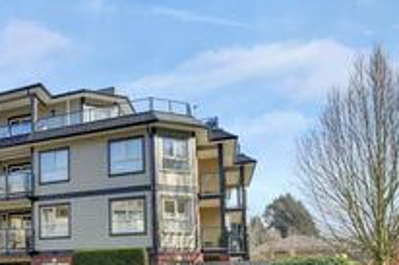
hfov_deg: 49.6
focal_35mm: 34
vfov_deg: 36.5
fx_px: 377
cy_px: 237
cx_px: 39
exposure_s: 1/640
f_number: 6.3
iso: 400
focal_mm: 14
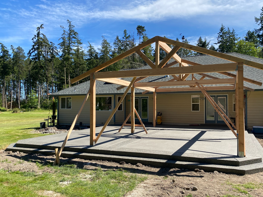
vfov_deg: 48.2
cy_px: 104
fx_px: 220
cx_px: 144
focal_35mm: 29
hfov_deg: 61.5
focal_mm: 4.25
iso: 32
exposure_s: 1/1996
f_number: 1.8
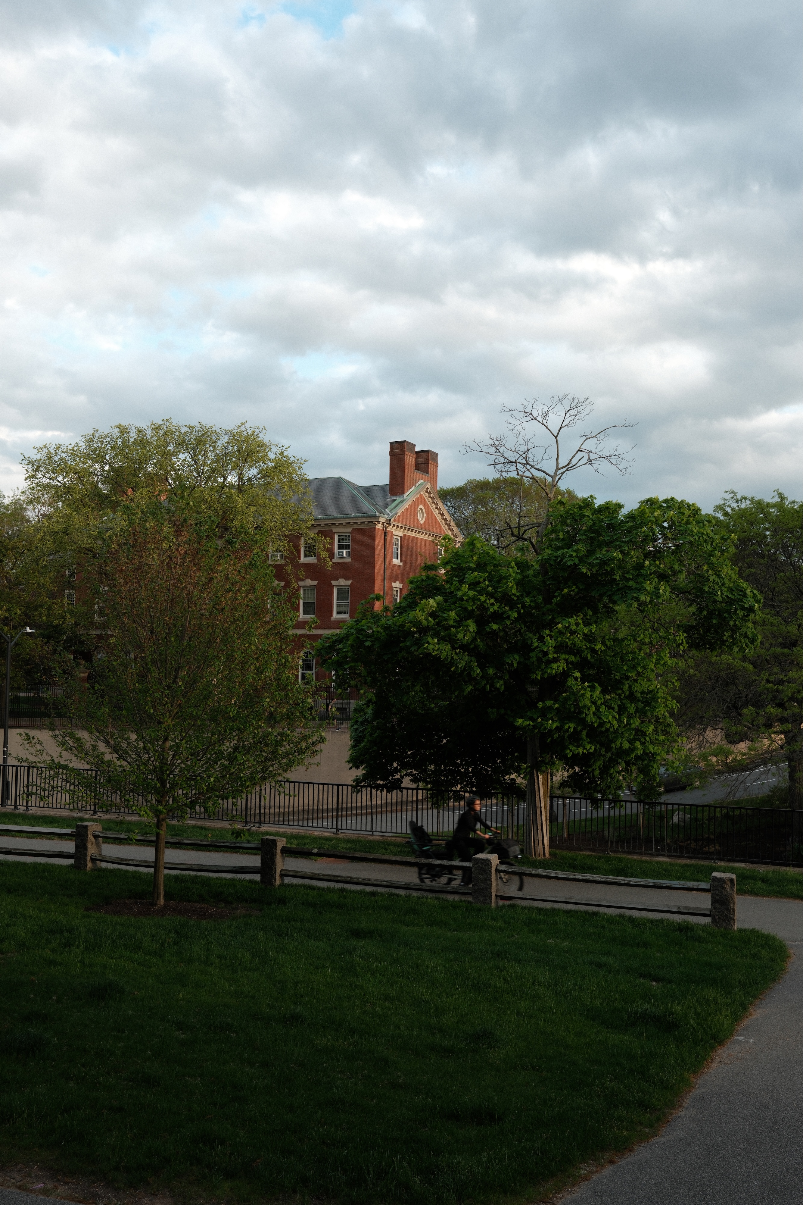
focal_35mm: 35
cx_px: 402
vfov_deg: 54.4
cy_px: 602
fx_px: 1171
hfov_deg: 37.9
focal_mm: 23
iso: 125
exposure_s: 1/70
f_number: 5.6
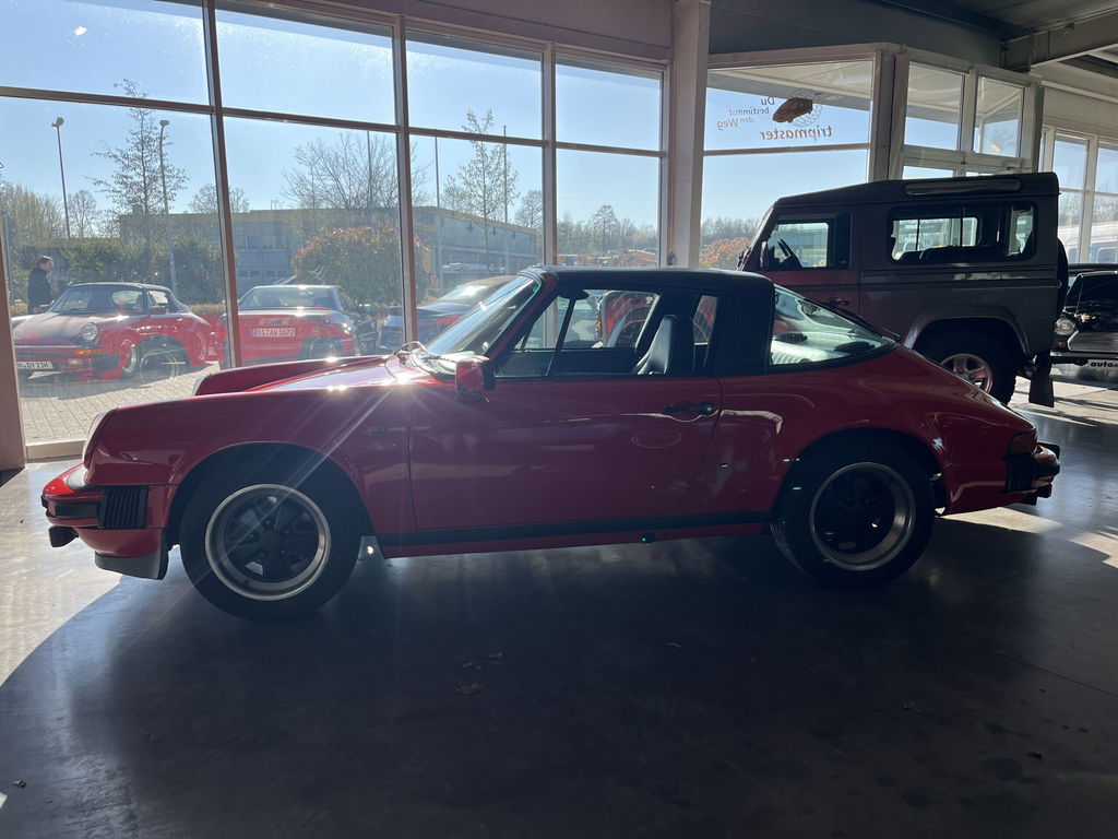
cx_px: 559
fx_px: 840
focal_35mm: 26
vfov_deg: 53.1
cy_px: 420
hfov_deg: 67.3
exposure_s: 1/1056
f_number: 1.6
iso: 50
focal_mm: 5.1
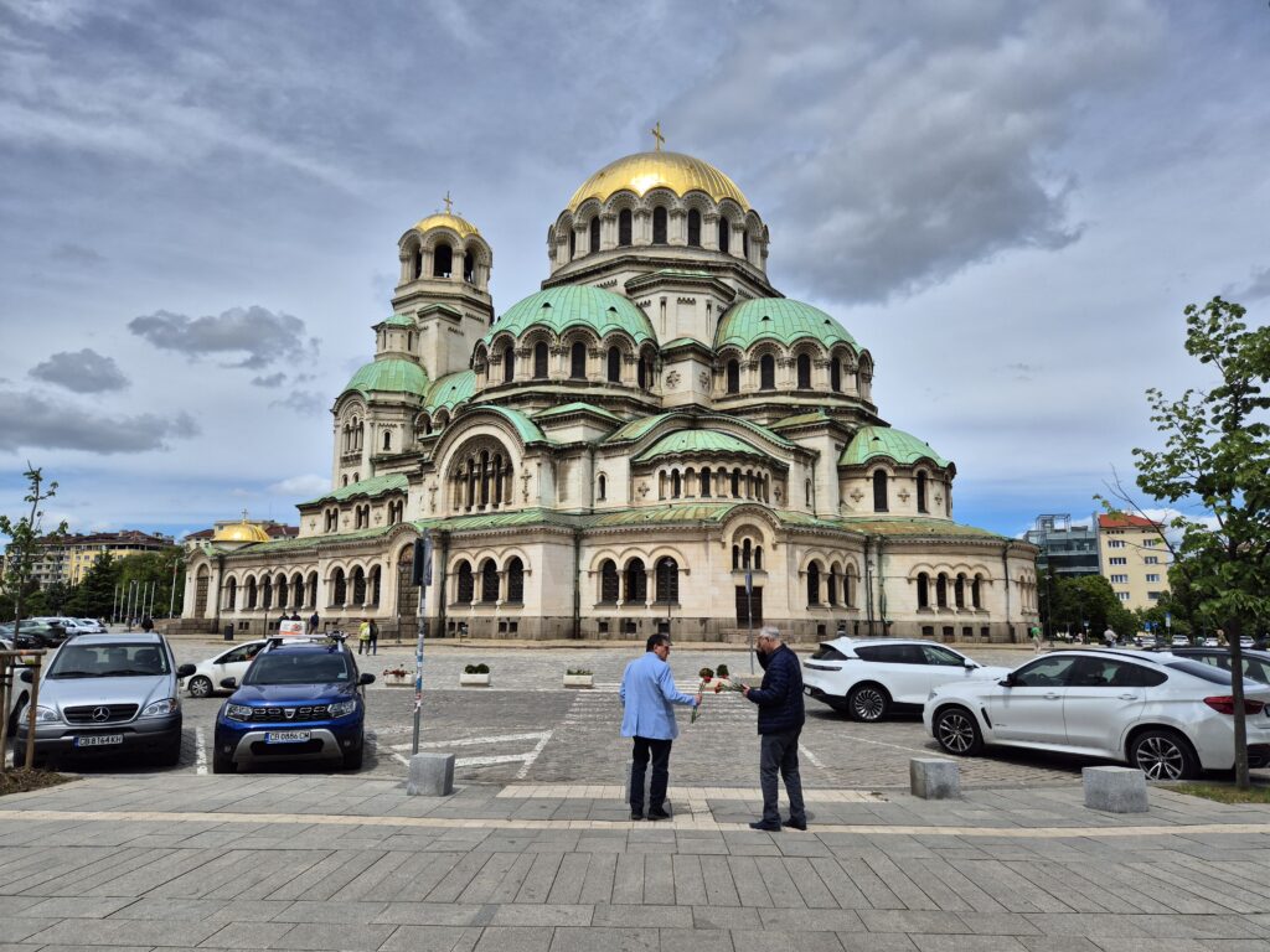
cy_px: 476
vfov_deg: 58.9
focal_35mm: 23
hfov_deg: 73.9
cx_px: 635
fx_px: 844
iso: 25
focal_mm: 5.4
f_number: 1.8
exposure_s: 1/3856
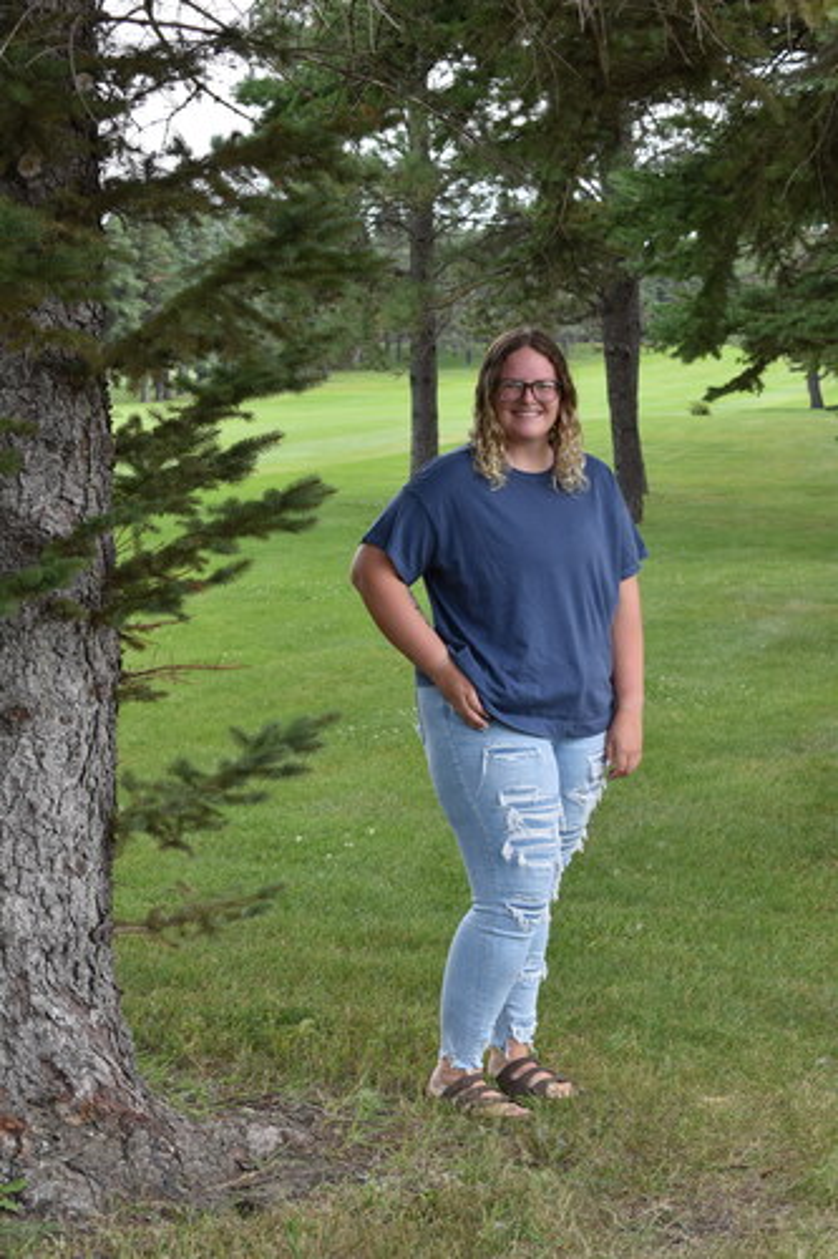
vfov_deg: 24.6
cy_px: 630
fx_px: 2882
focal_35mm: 82
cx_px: 419
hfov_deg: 16.5
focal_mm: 55
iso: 400
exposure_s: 1/250
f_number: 8
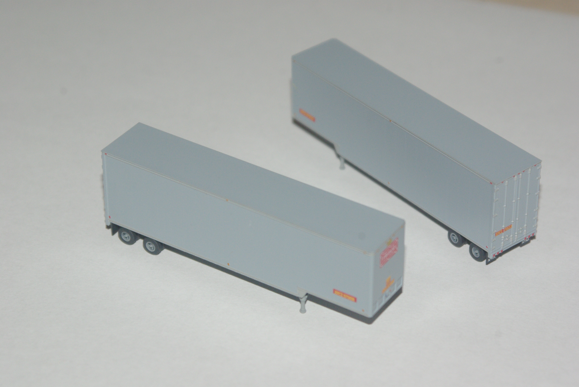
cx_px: 290
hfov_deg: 16.4
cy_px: 194
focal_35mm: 124
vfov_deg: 11.0
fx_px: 2005
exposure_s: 1/90
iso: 800
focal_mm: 83
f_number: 8
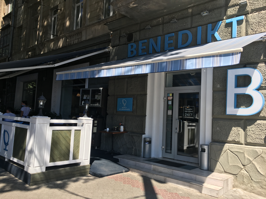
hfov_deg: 61.7
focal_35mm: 29
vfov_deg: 48.2
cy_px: 100
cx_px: 133
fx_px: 223
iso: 25
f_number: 2.2
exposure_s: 1/793
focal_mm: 4.15
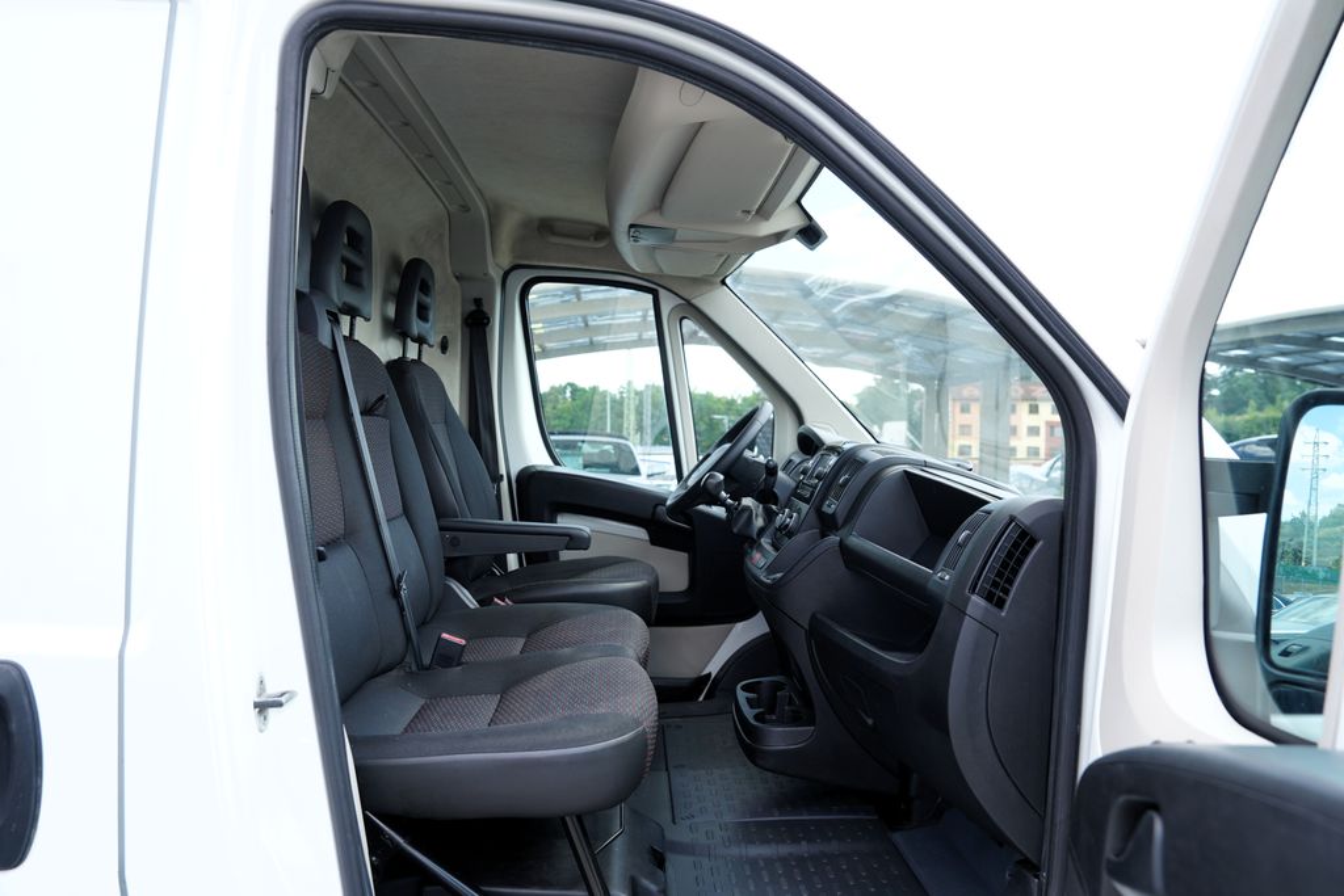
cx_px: 672
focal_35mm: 24
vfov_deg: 53.1
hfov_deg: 73.7
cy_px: 448
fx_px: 896
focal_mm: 24
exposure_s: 1/80
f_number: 4.5
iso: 100
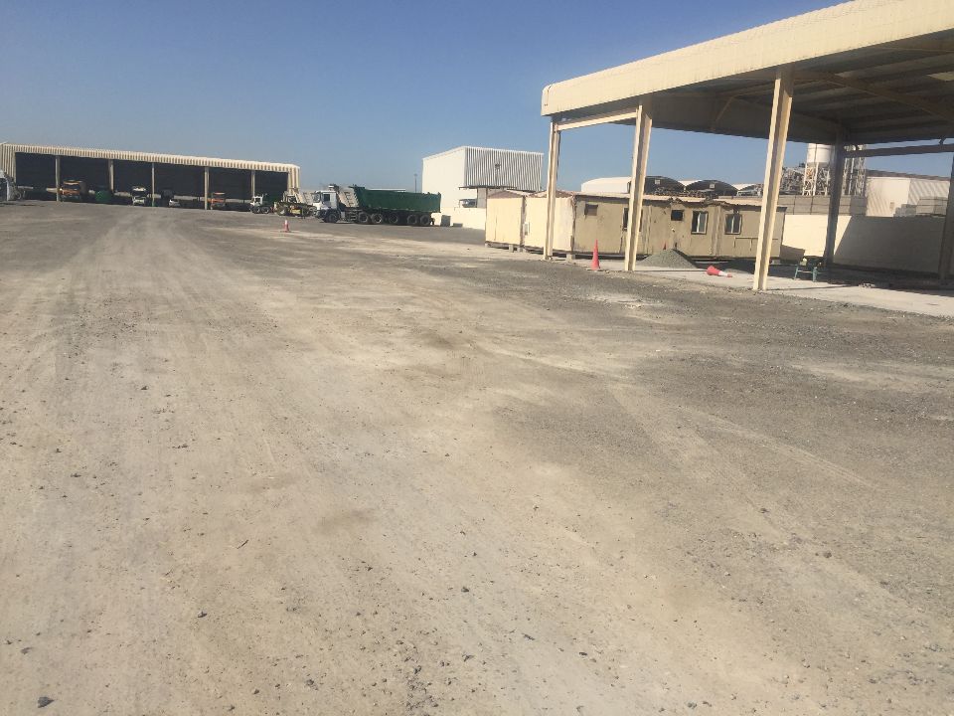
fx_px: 799
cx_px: 477
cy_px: 358
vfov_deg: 48.2
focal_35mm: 29
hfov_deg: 61.7
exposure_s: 1/4405
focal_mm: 4.15
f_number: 2.2
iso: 32
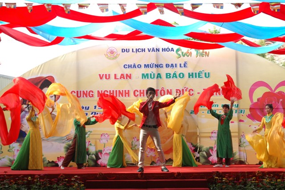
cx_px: 142
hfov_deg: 35.1
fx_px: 451
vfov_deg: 23.8
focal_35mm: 57
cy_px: 95
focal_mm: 38
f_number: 6.3
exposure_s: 1/160
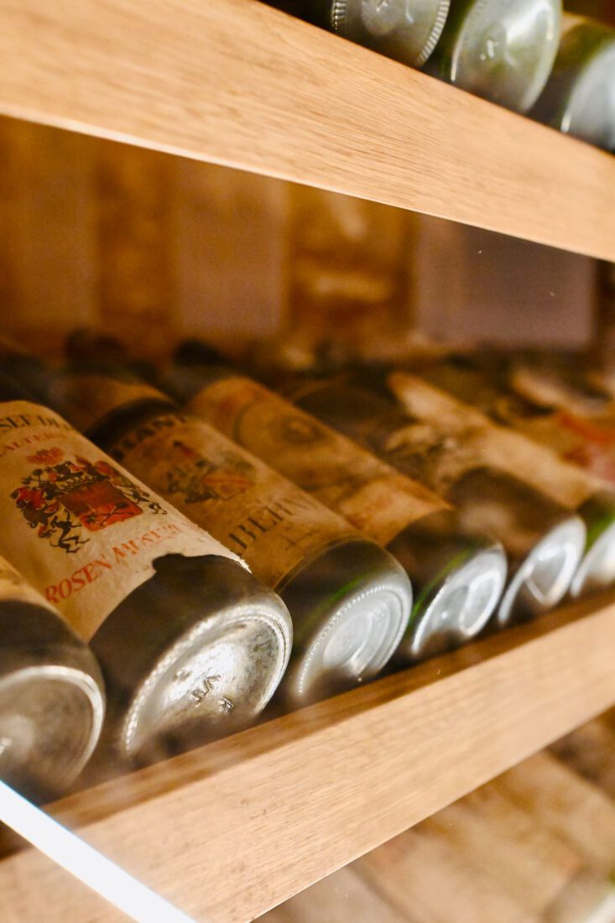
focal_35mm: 36
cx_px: 308
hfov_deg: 36.9
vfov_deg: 53.1
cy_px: 462
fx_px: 923
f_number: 2.8
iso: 6400
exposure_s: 1/60
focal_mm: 24
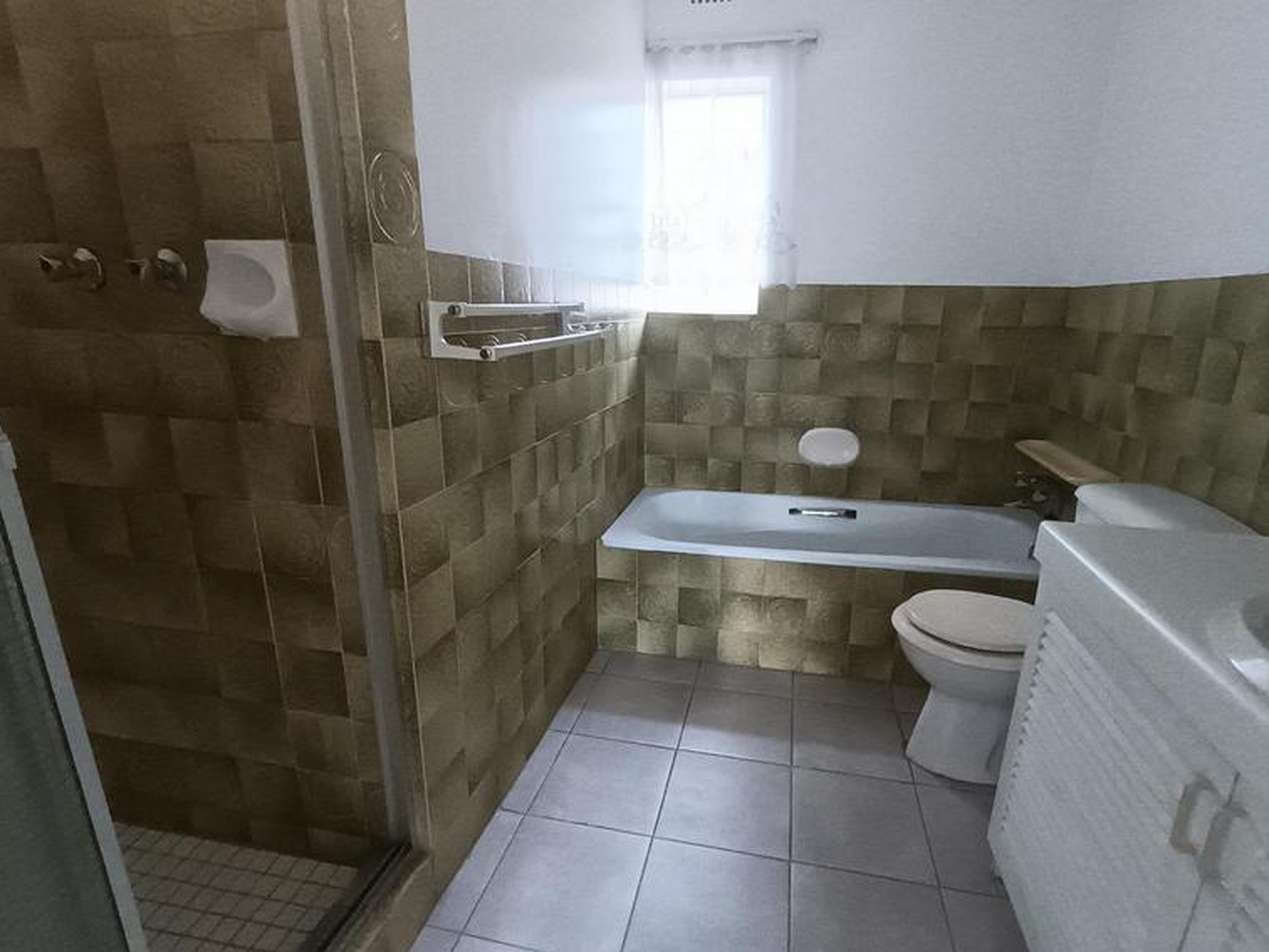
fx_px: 660
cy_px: 477
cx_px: 668
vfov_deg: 71.6
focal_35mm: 18
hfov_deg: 87.7
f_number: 2.2
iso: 963
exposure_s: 1/50
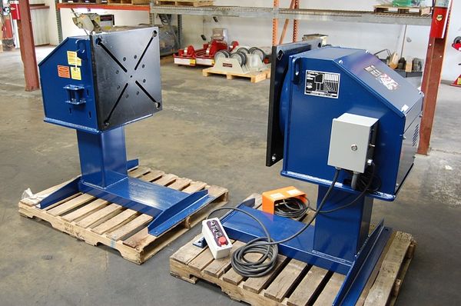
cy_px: 153
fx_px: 441
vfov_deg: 38.2
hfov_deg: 55.2
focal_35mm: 34
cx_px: 230
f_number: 3.8
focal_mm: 23
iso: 800
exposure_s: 1/30
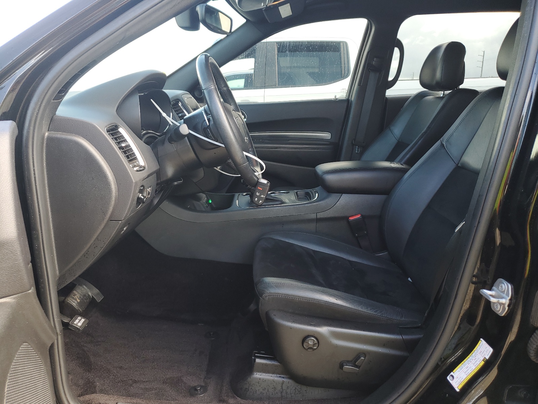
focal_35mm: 26
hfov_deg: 67.3
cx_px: 269
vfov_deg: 53.1
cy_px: 202
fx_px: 404
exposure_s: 1/135
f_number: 1.5
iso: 50
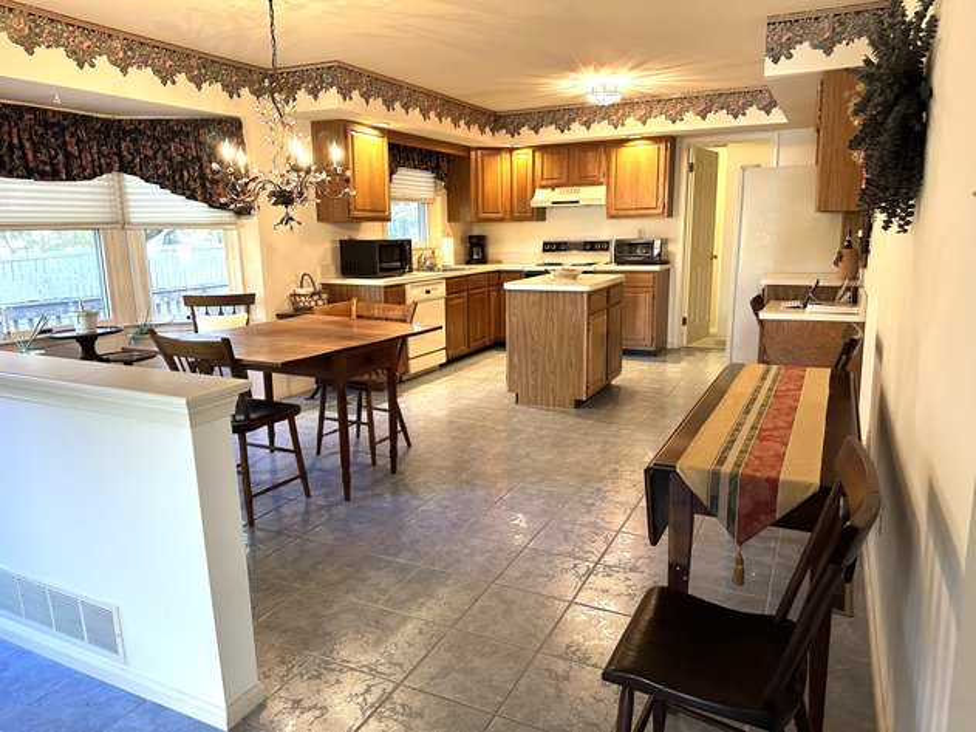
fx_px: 677
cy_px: 366
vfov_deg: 56.8
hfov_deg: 71.6
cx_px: 488
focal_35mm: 24
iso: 500
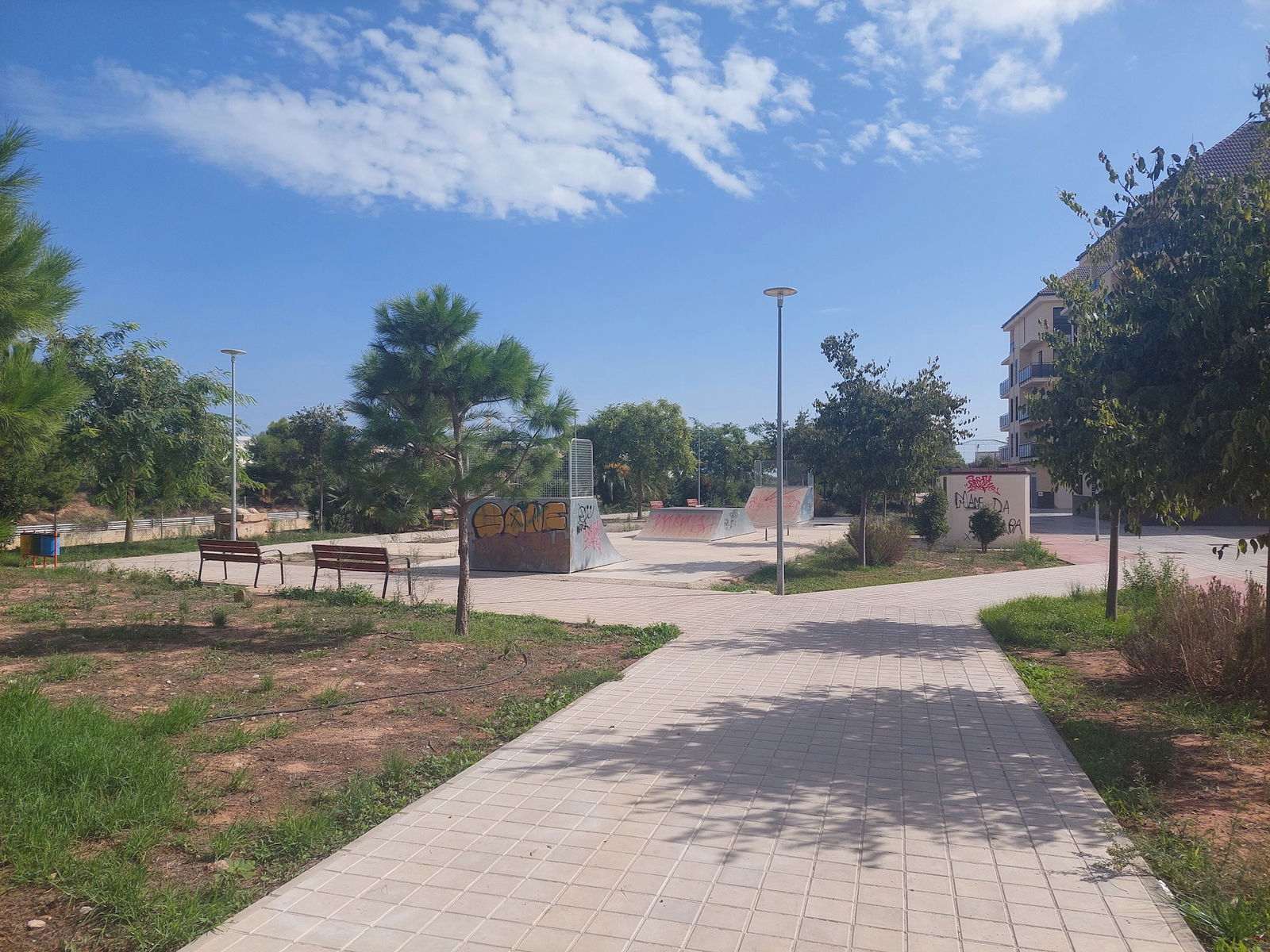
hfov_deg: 69.4
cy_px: 476
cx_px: 635
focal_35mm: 25
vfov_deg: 54.9
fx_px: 917
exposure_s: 1/2644
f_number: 1.8
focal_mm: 5.23
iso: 40
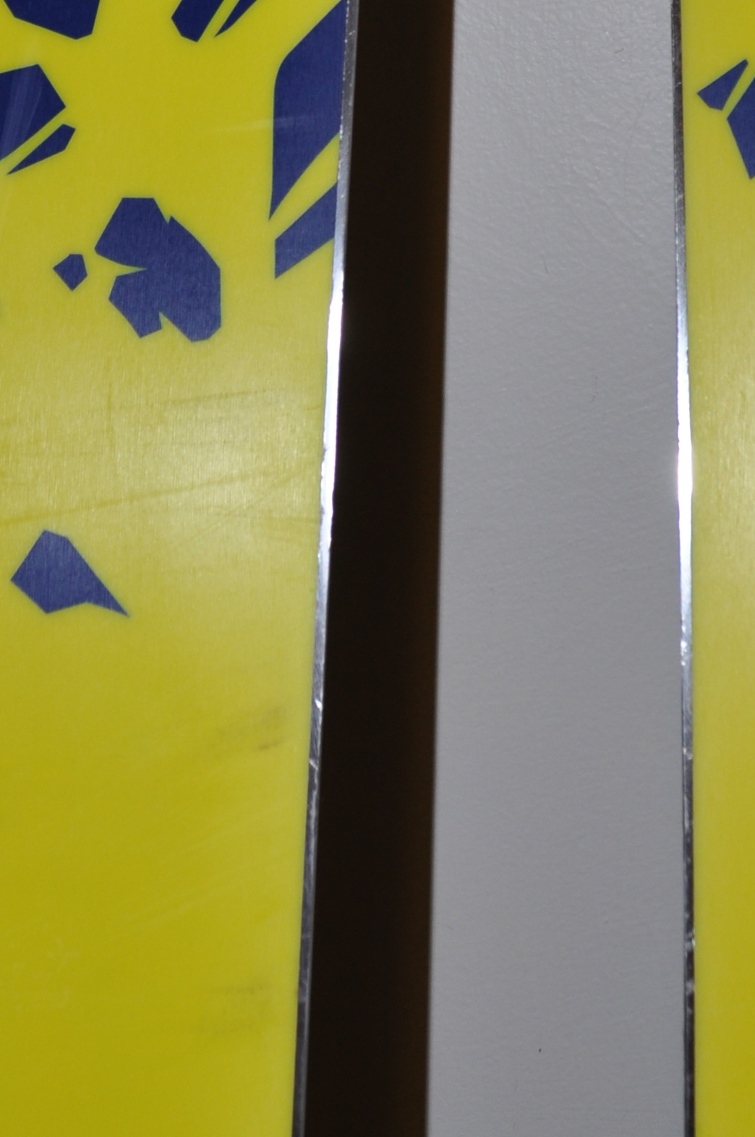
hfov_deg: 15.1
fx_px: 2839
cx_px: 341
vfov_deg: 21.7
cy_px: -55
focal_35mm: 90
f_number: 5.6
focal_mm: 22
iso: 200
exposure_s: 1/30
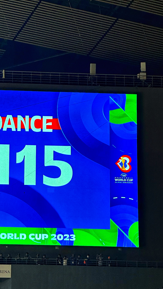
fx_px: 945
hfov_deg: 9.8
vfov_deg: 17.4
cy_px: 99
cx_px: 8
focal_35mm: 123
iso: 250
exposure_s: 1/60
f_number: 2.8
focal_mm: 9
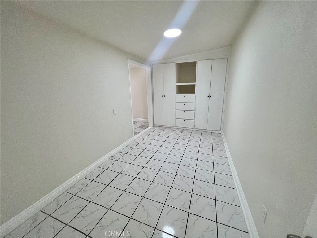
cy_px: 119
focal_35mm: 13
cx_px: 158
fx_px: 119
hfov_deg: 106.2
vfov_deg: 89.9
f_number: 1.8
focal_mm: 1.57
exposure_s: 1/120
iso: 80
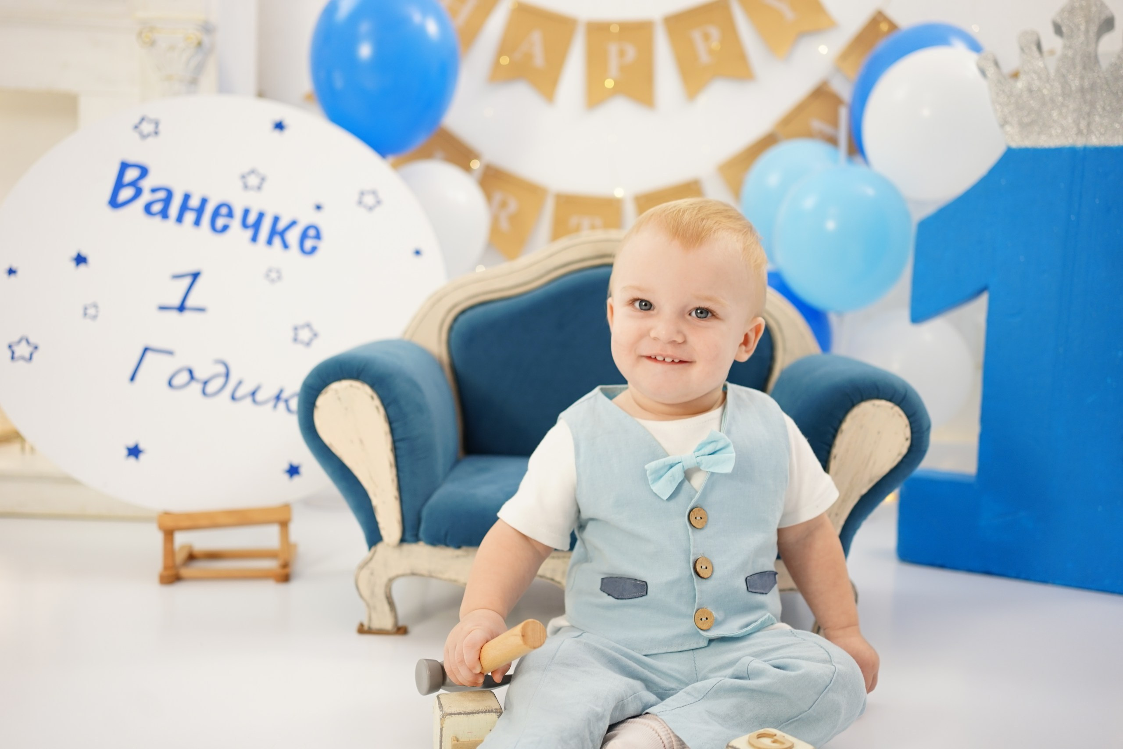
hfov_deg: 54.4
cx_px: 562
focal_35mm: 35
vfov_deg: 37.9
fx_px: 1092
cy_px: 374
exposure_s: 1/160
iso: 250
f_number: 2.8
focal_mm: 35
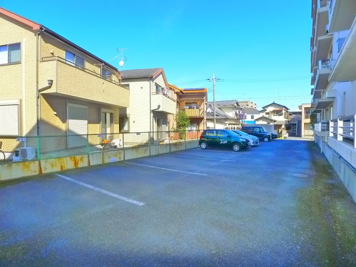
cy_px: 134
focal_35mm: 24
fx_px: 247
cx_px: 178
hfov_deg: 71.6
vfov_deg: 56.8
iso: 400
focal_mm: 5.1
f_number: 4
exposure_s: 1/500
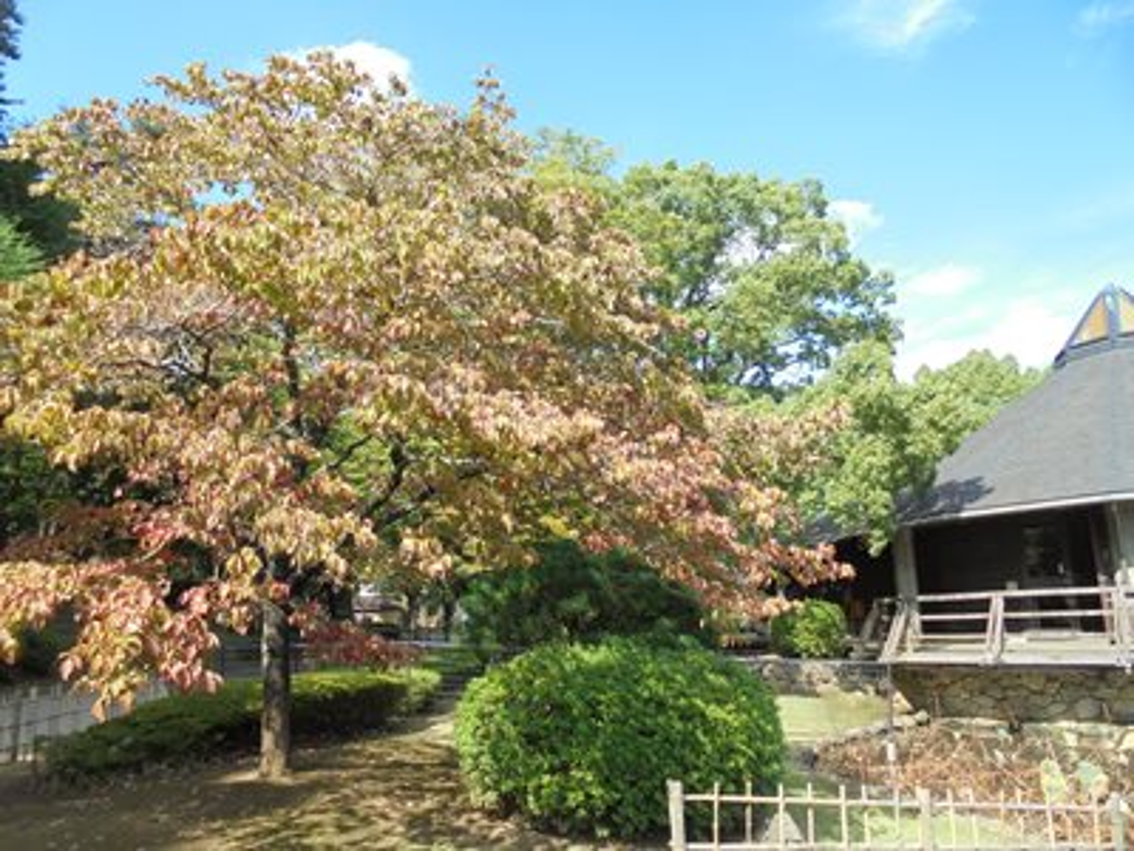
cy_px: 426
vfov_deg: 53.1
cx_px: 567
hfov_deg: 67.3
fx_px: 852
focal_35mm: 26
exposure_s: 1/320
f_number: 3.5
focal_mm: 4.6
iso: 100
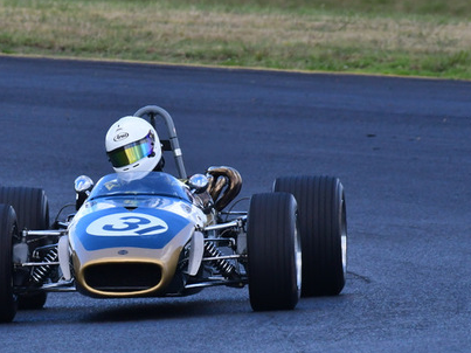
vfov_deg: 1.0
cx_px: 16
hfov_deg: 1.4
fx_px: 19479
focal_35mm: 1432
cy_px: 119
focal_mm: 500
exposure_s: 1/640
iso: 1000
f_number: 11
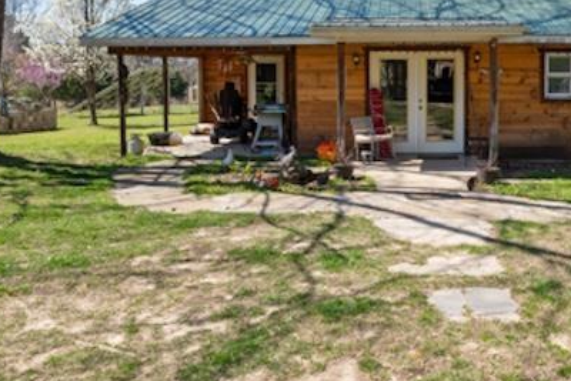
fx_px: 562
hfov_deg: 52.0
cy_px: 82
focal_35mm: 35
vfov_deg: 36.3
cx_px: 415
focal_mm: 11.8
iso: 320
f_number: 9
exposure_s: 1/200
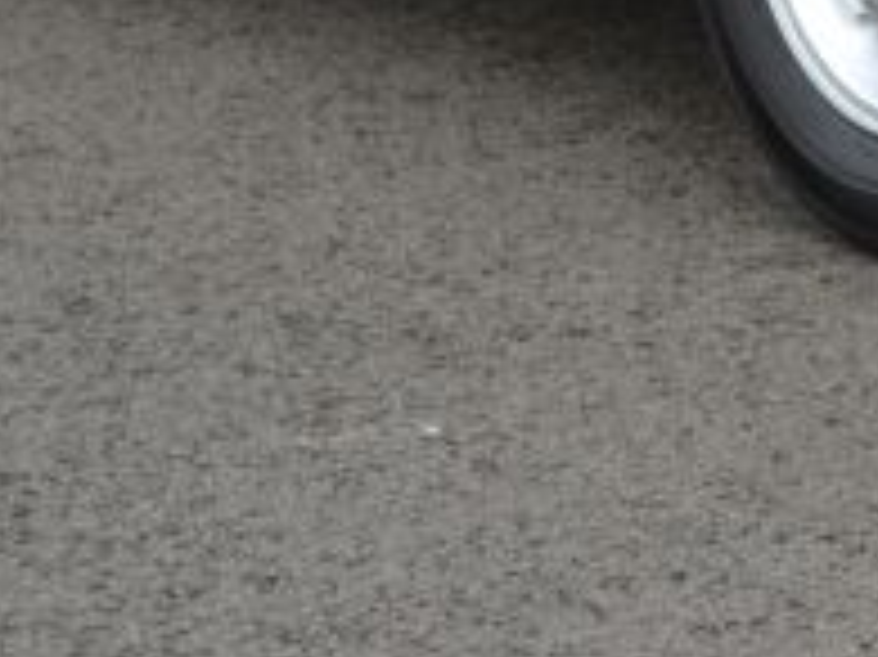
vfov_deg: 4.9
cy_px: -569
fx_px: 7503
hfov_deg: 6.6
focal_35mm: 296
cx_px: 1400
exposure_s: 1/125
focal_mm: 40
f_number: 5.6
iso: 180
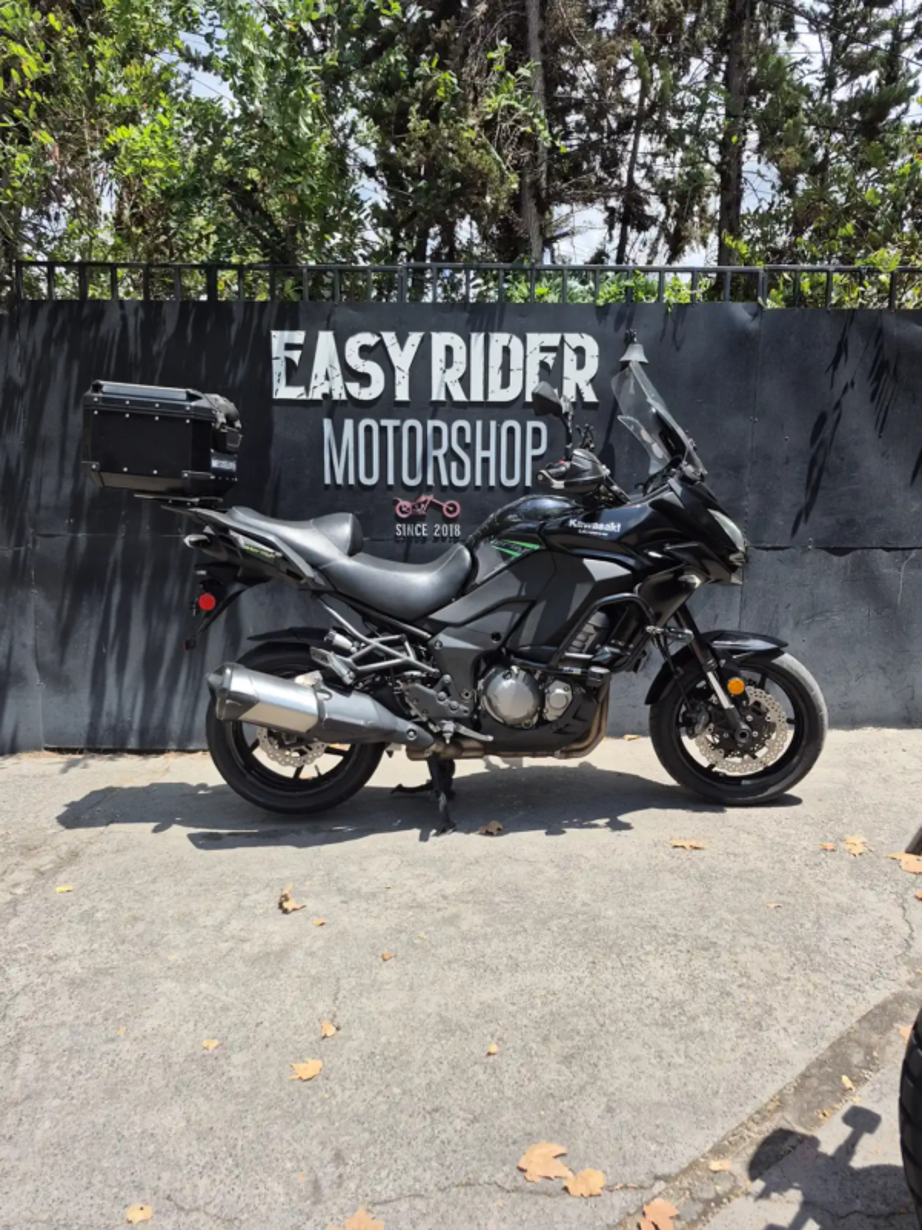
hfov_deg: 58.9
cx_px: 461
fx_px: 817
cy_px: 615
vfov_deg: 73.9
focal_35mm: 23
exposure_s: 1/1196
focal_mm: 5.4
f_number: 1.8
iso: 25
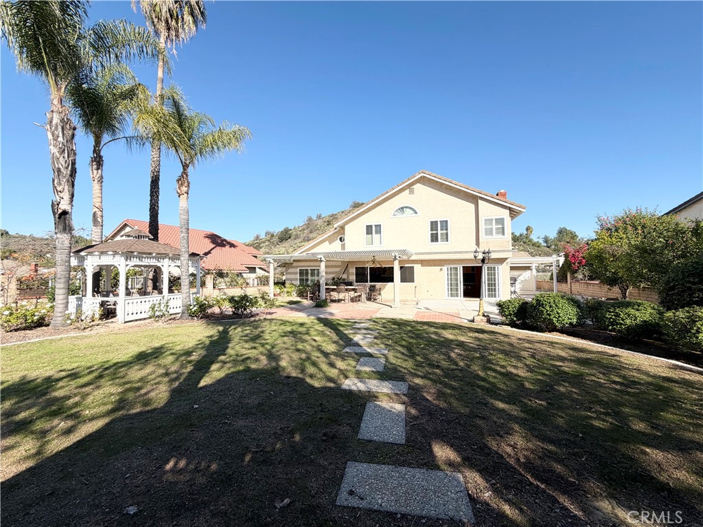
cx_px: 352
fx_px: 284
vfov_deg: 85.7
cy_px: 264
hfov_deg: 102.1
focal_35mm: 14
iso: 25
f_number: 2.2
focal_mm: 2.22
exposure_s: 1/770
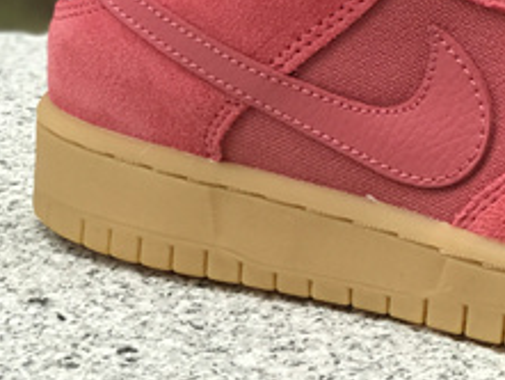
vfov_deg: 7.7
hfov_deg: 10.1
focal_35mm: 191
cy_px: -111
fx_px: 2788
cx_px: 715
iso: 25
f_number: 2.8
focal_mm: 6.6
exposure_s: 1/50
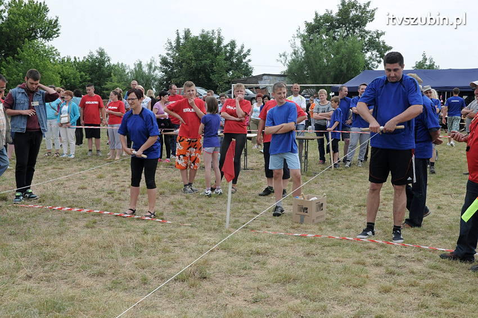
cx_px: 239
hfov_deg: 41.1
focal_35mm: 48
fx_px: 637
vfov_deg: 28.0
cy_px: 159
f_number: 11
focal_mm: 32
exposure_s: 1/500
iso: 800
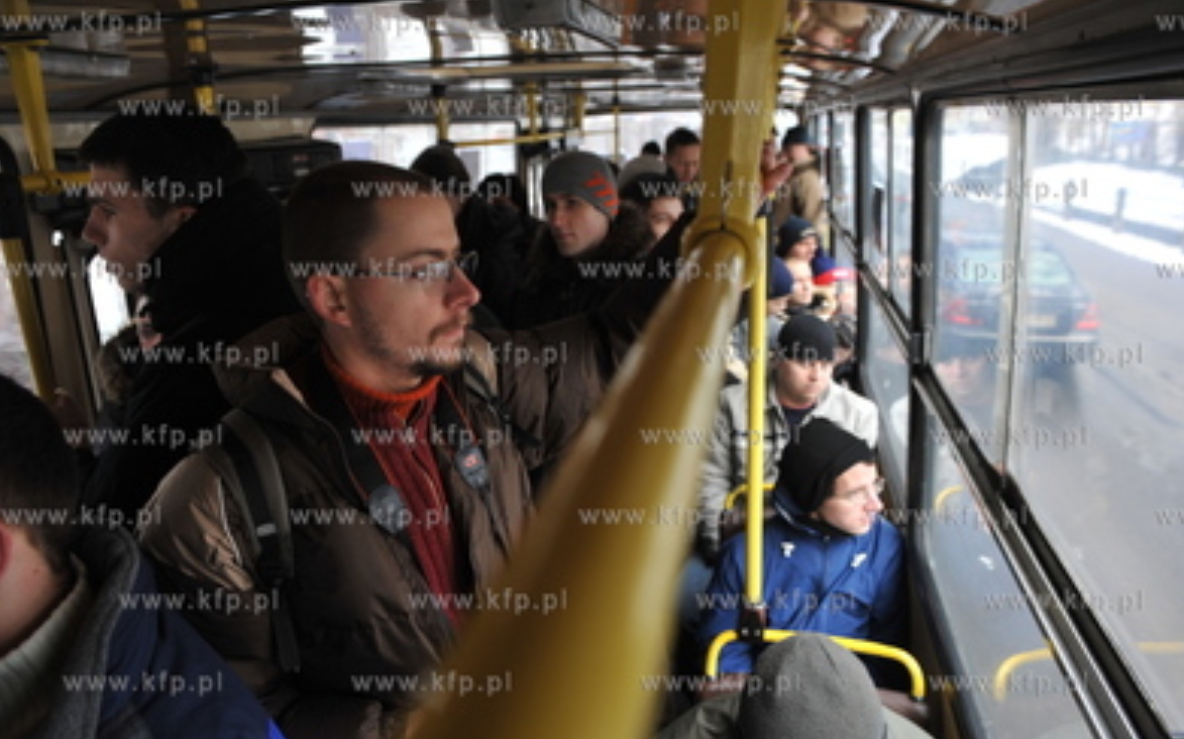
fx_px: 806
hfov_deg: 72.6
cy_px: 394
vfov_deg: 49.2
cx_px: 594
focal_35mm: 25
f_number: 5.6
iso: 800
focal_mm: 24
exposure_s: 1/160
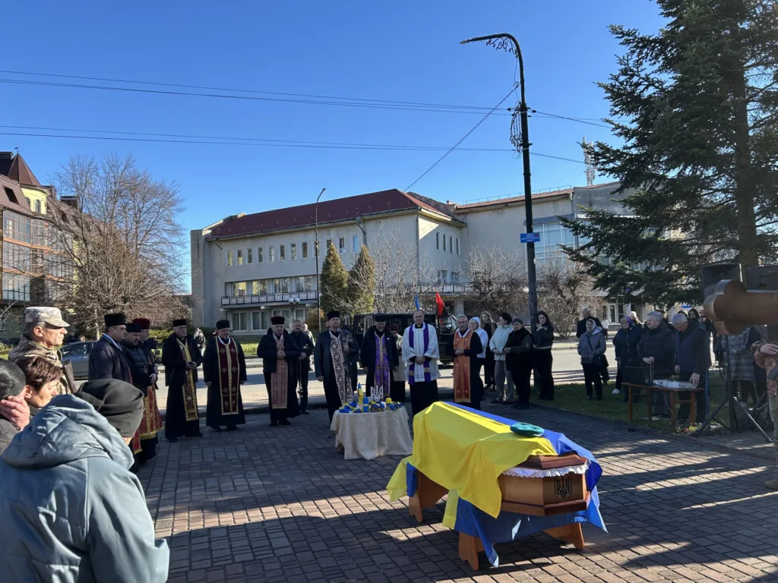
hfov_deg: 67.3
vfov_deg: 53.1
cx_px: 389
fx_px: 584
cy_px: 292
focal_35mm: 26
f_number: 1.5
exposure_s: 1/1808
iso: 50
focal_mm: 5.7
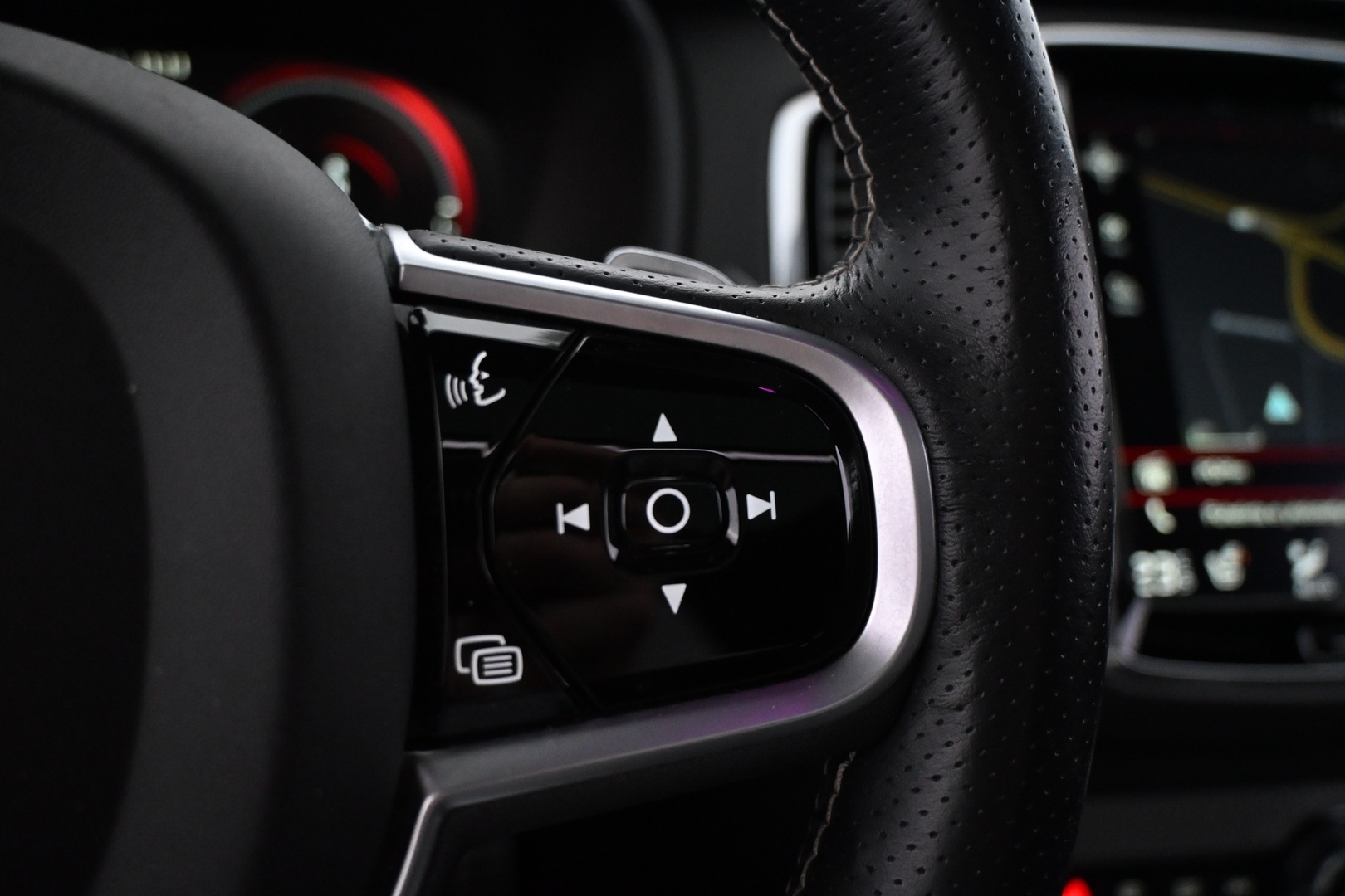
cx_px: 672
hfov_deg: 63.2
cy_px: 448
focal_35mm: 29
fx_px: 1093
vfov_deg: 44.6
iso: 3600
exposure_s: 1/60
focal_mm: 19.5
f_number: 3.8
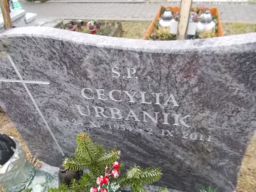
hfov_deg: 67.3
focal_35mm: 26
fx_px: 192
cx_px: 128
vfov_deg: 53.1
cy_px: 96
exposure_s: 1/50
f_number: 3.2
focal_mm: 4.6
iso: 400
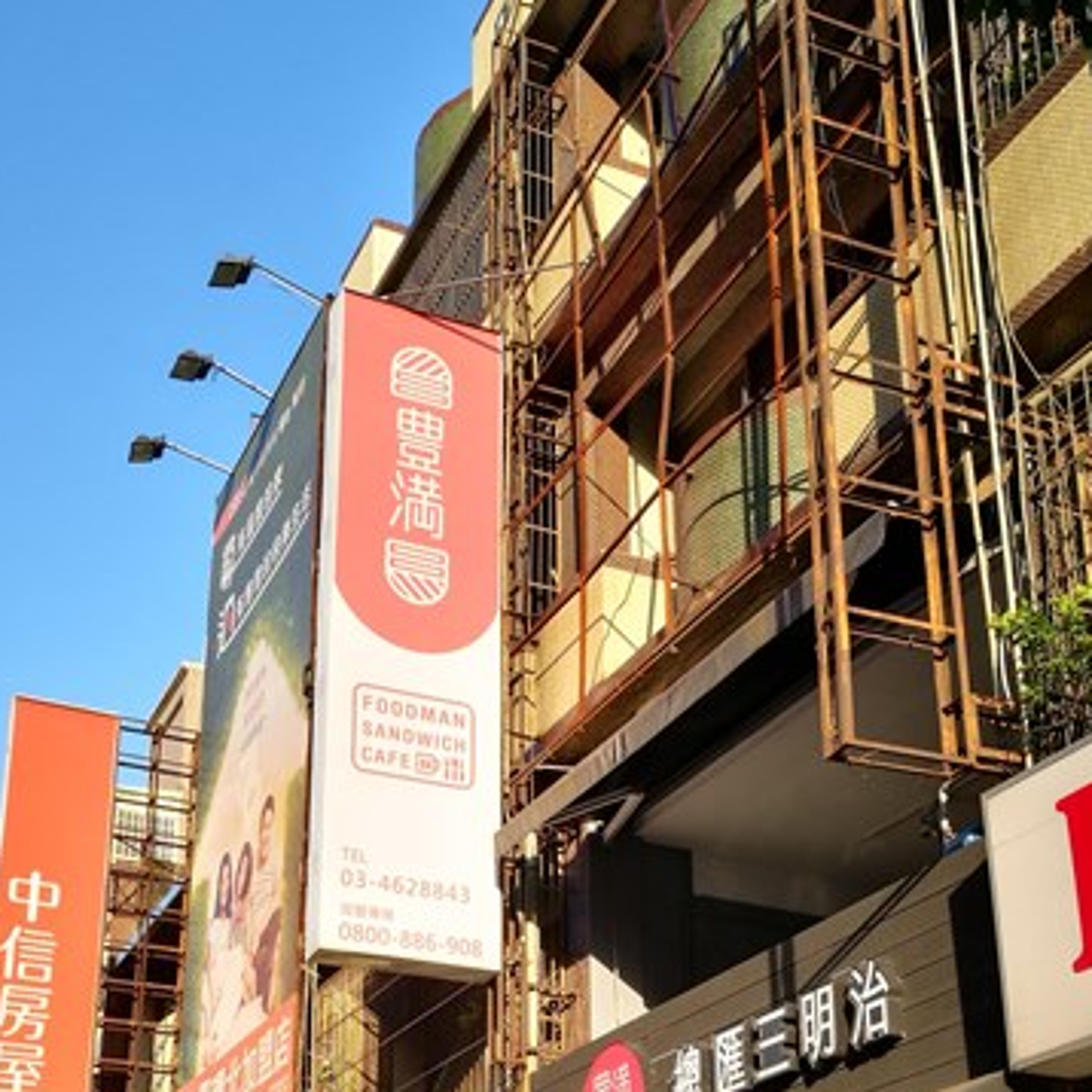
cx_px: 512
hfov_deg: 35.3
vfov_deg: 33.8
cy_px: 939
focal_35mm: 48
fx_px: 1713
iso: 50
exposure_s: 1/320
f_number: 2.2
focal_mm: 4.5
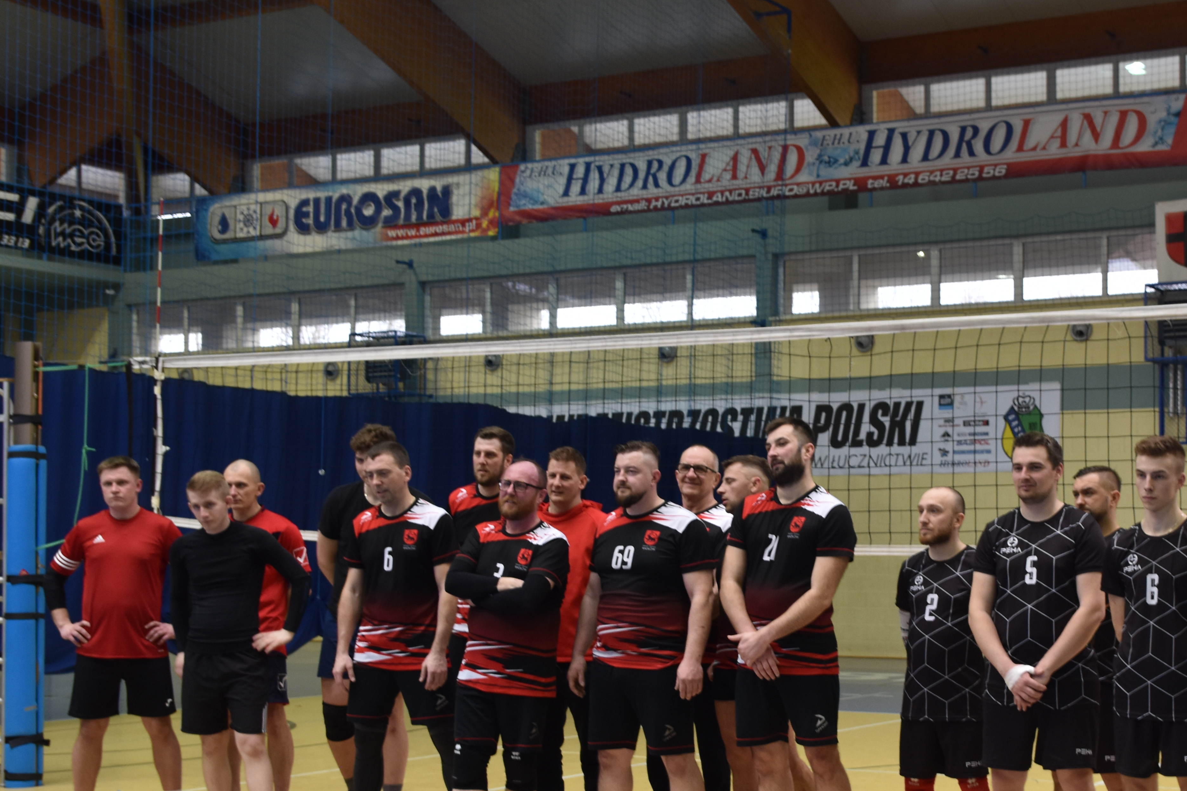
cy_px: 524
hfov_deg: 33.8
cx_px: 894
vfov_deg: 23.3
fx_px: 1912
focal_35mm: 58
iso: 500
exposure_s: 1/60
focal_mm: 24
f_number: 4
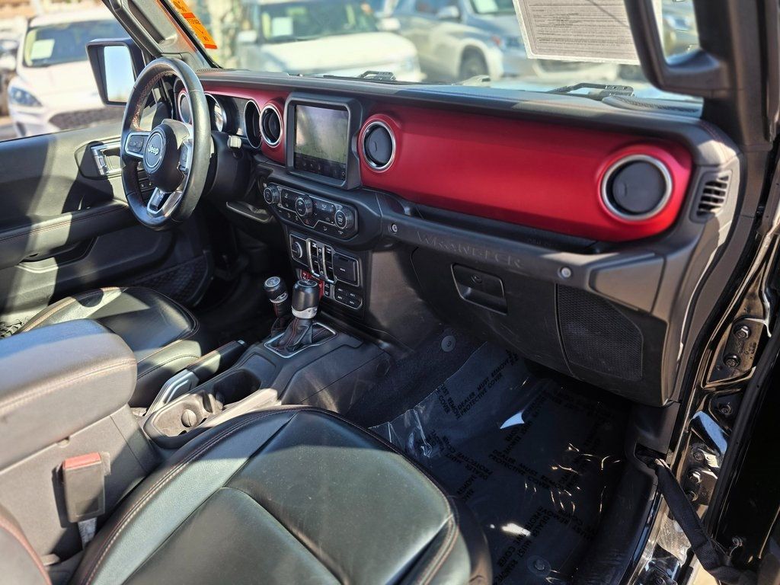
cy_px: 292
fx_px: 518
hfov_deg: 73.9
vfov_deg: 58.9
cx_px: 390
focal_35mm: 23
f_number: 1.7
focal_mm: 6.3
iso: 40
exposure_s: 1/180
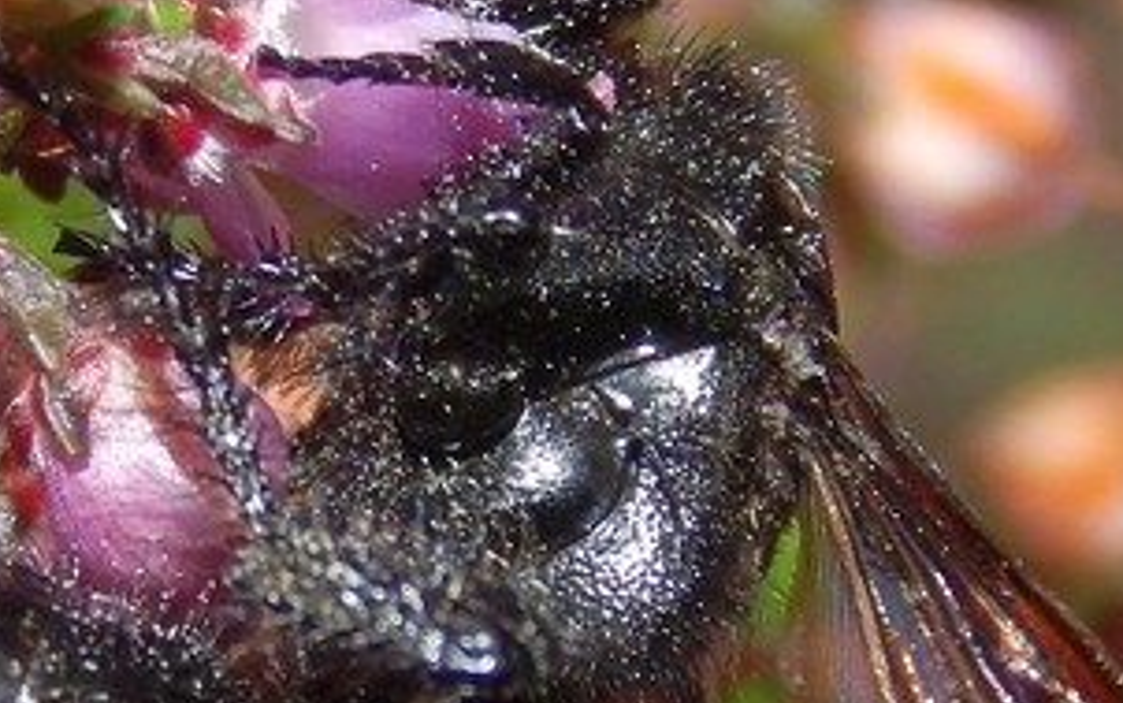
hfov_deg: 4.6
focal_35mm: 455
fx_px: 13931
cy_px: 454
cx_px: 93
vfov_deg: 2.9
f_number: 10.1
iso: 125
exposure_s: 1/250
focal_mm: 28.7
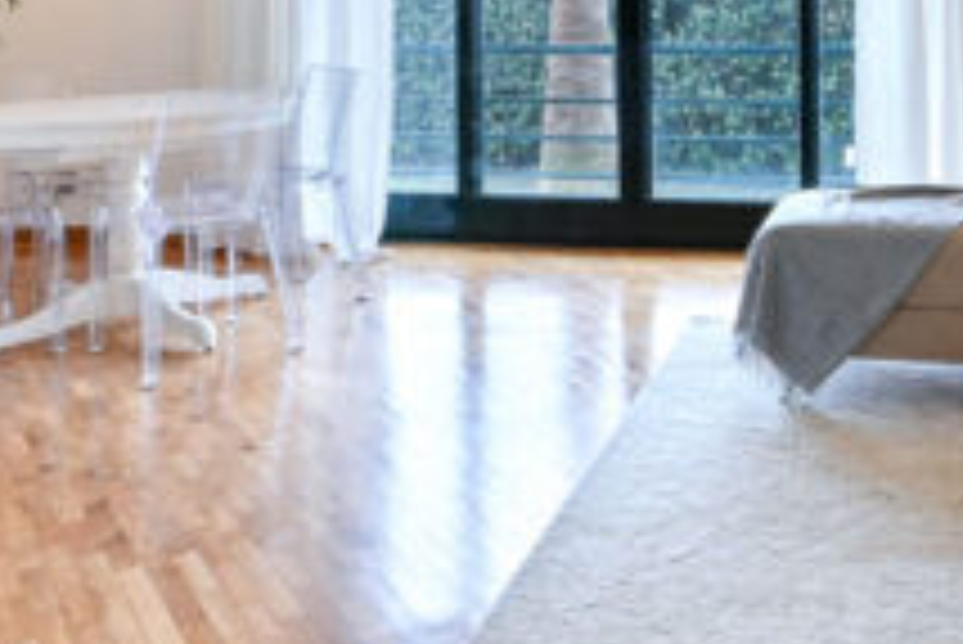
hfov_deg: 45.6
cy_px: -117
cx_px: 652
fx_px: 1124
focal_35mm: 42
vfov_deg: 28.1
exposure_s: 1/5
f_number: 9
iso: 400
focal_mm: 10
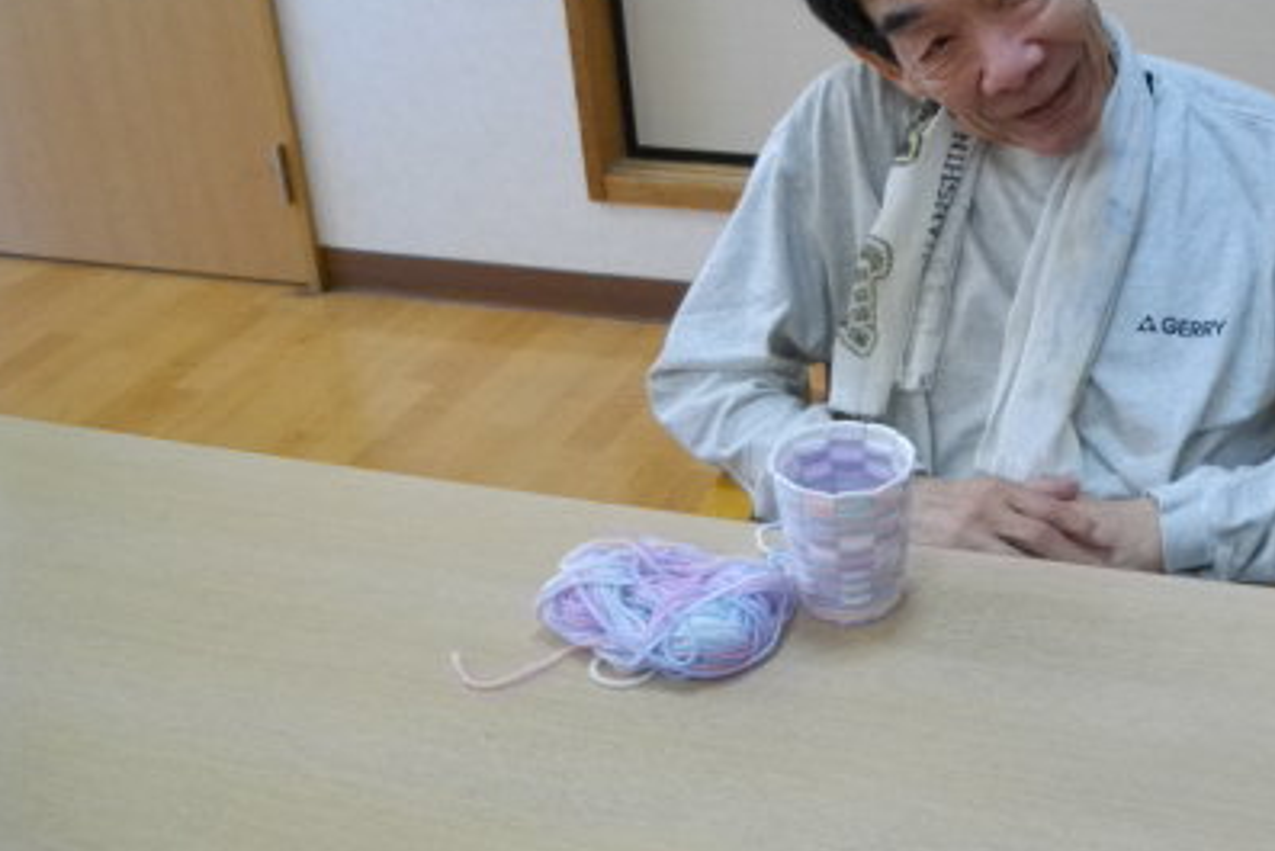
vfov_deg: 26.0
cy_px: 337
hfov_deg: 37.0
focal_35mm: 52
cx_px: 999
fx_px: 1842
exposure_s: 1/50
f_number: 2.9
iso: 200
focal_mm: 5.7
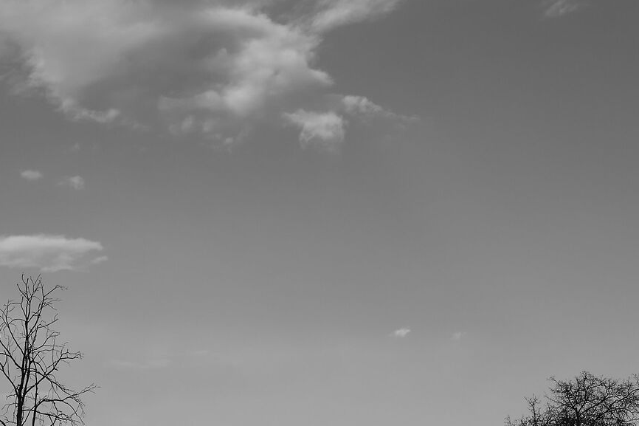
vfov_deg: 14.1
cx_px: 13
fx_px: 1721
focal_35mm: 97
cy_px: 173
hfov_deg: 20.4
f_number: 8
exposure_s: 1/300
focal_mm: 23
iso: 200
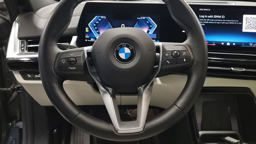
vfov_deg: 42.6
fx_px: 183
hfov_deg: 69.8
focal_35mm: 27
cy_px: 54
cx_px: 124
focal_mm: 6.7
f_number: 1.8
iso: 1612
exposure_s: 1/59
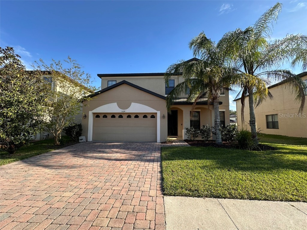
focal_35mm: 14
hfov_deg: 102.1
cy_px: 115
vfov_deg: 85.7
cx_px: 154
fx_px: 124
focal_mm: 2.22
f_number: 2.2
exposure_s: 1/401
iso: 40
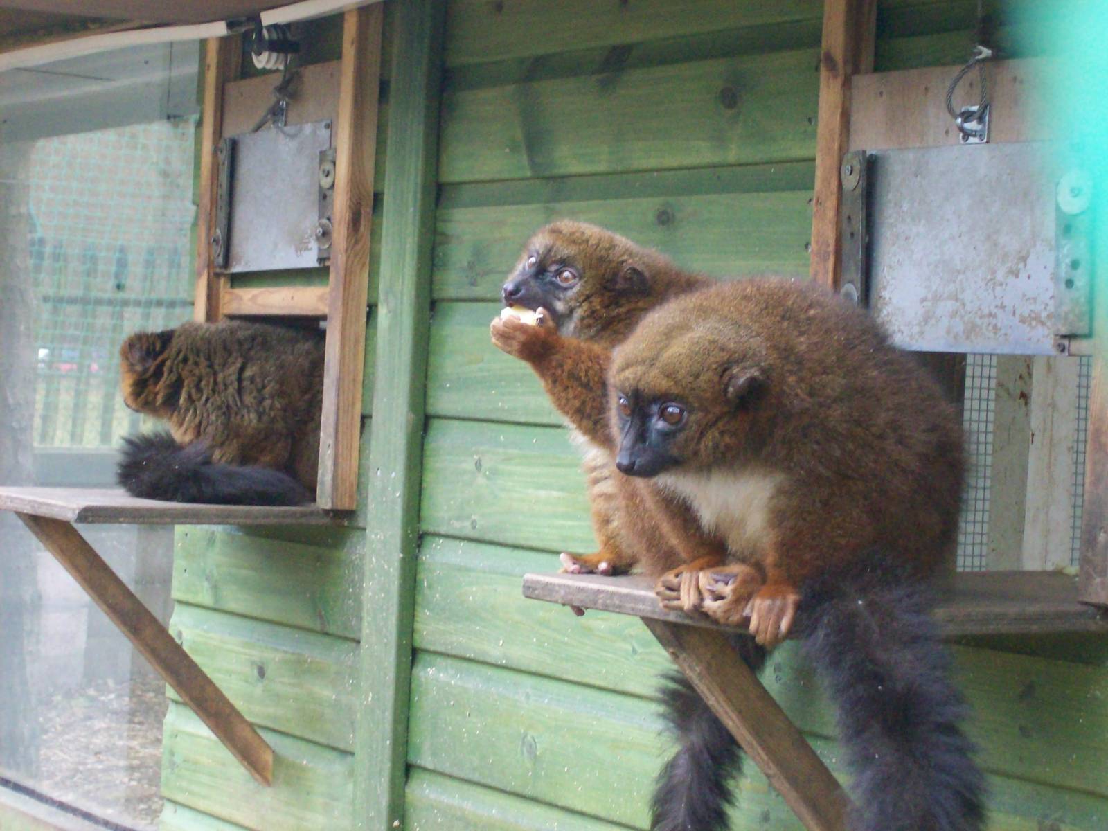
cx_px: 554
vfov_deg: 17.0
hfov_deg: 22.5
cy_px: 416
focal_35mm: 87
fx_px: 2785
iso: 396
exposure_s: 1/112
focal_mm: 14.3
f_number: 4.3
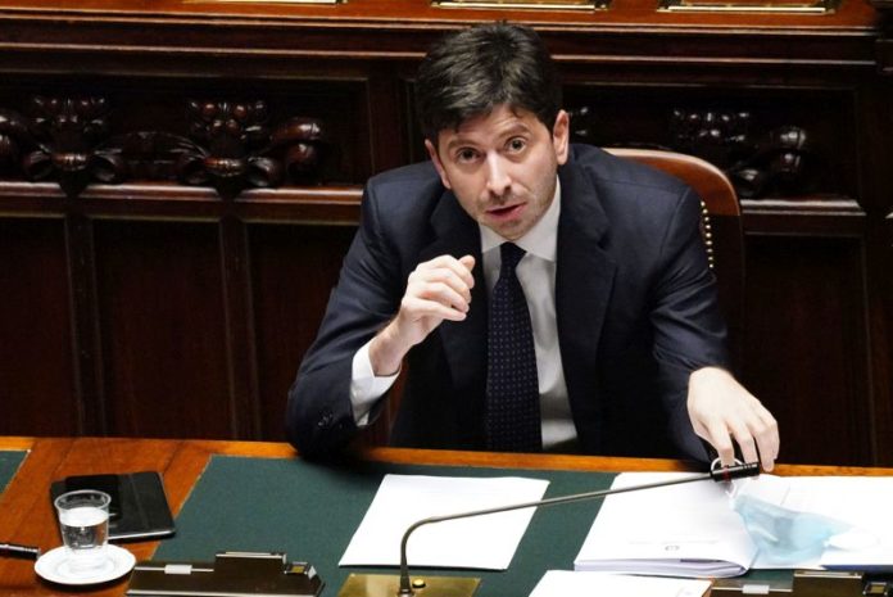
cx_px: 446
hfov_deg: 3.4
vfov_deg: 2.3
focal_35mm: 600
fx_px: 14892
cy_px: 298
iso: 16000
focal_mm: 400
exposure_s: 1/160
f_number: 5.6
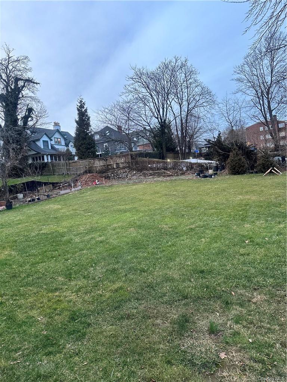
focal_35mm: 24
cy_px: 191
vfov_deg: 71.6
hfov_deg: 56.8
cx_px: 144
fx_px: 265
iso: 125
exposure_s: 1/121
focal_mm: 6.86
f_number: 1.78
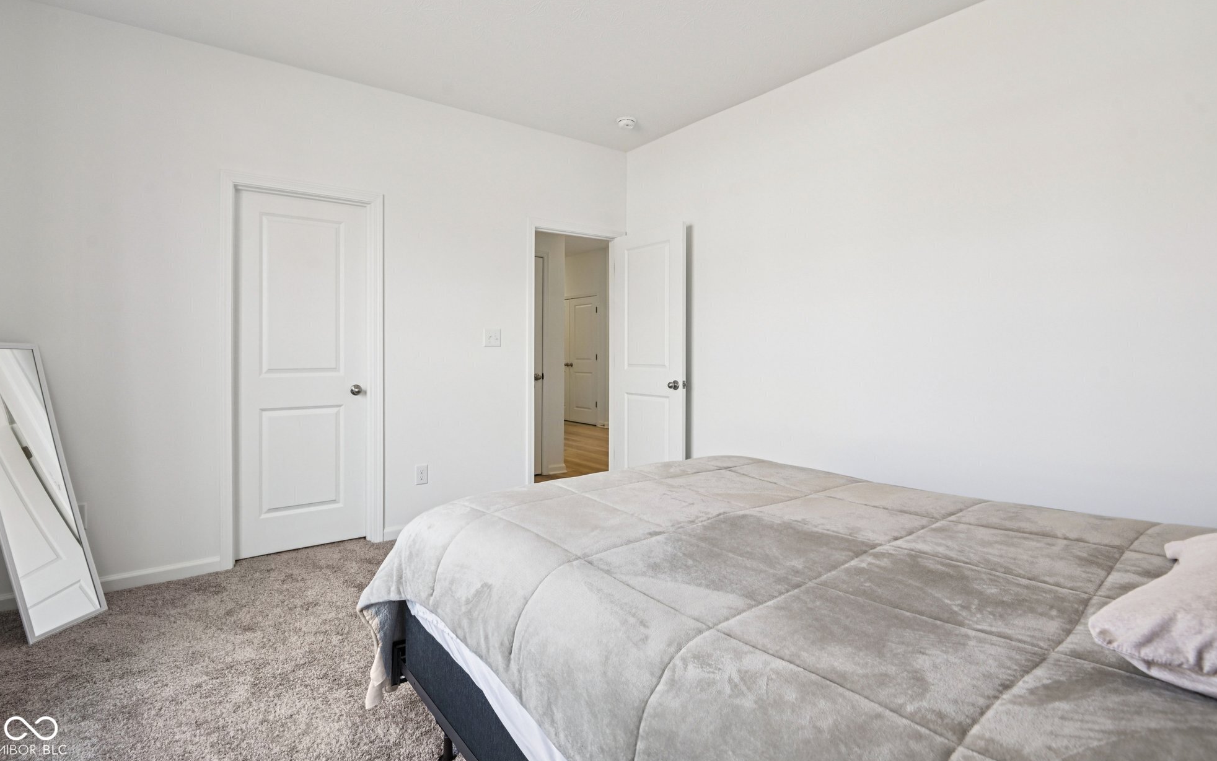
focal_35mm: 17
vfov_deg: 67.9
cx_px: 610
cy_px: 349
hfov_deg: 94.4
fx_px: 564
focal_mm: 16
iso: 110
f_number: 8
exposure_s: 1/15
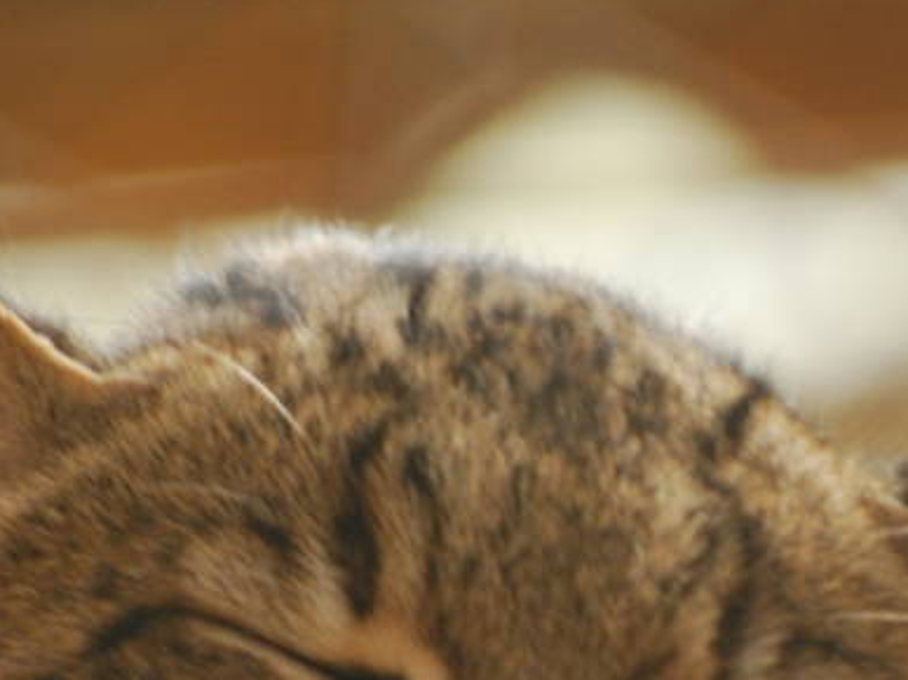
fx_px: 37551
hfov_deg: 1.4
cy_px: 759
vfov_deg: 1.0
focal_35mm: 1432
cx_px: 655
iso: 400
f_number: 5.3
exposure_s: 1/160
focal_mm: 240
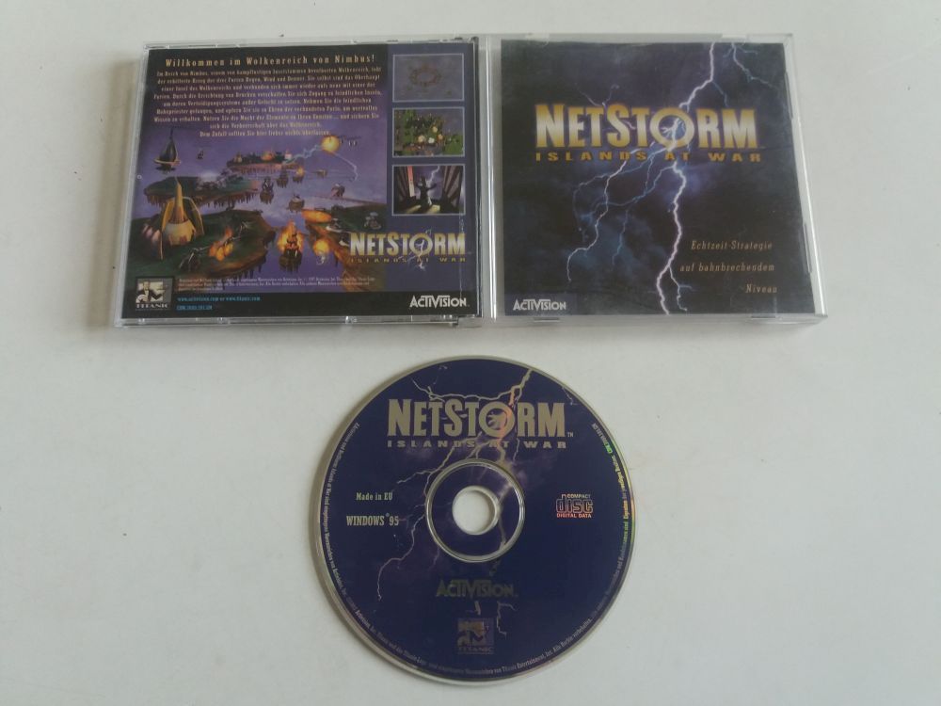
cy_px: 353
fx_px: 761
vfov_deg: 49.7
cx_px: 470
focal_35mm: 28
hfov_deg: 63.4
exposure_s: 1/33
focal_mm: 3.7
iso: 100
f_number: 1.9
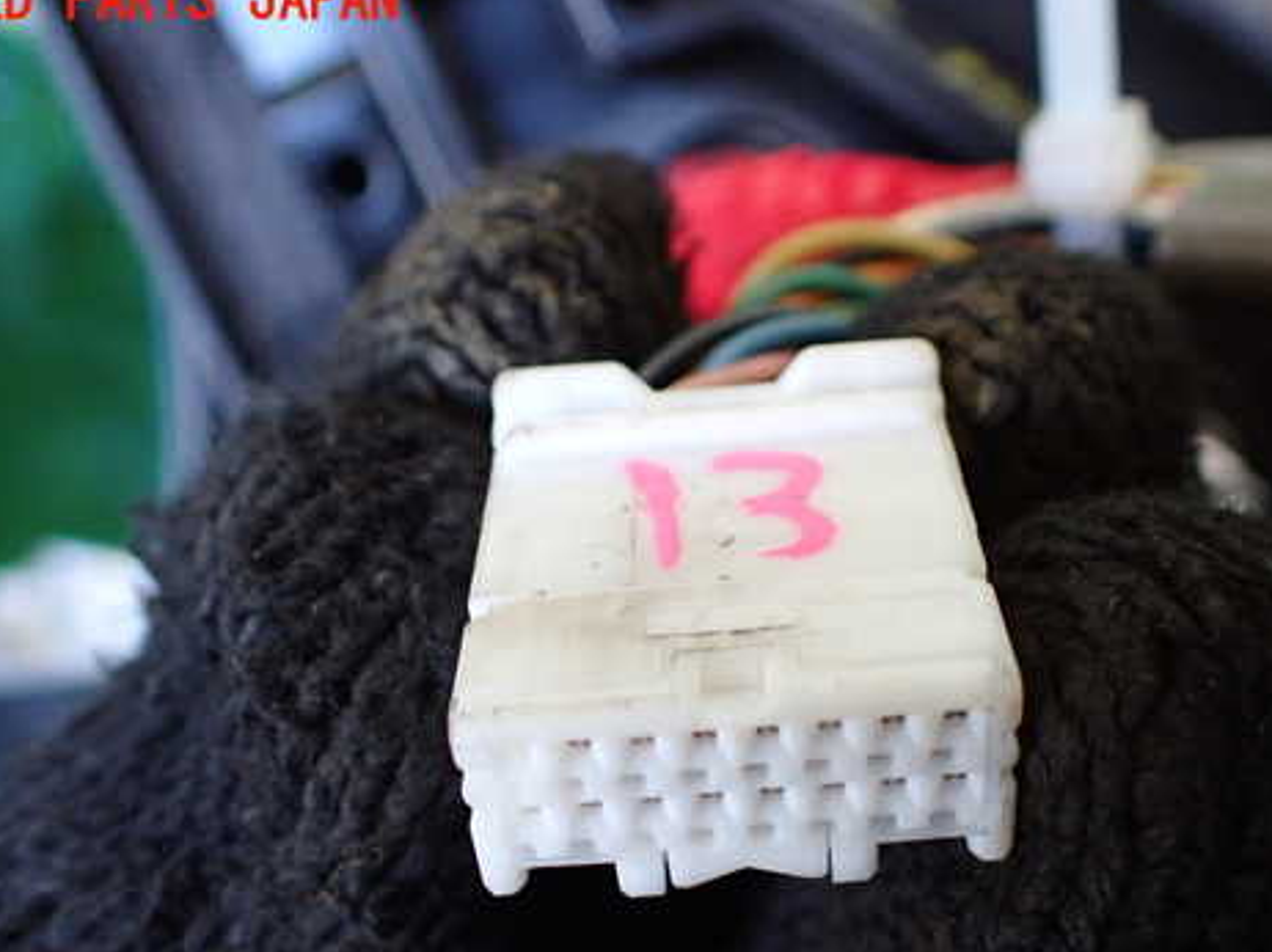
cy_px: 586
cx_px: 724
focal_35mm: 39
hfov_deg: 47.8
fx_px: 1432
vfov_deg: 36.6
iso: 800
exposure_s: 1/125
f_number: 2.3
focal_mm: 5.4
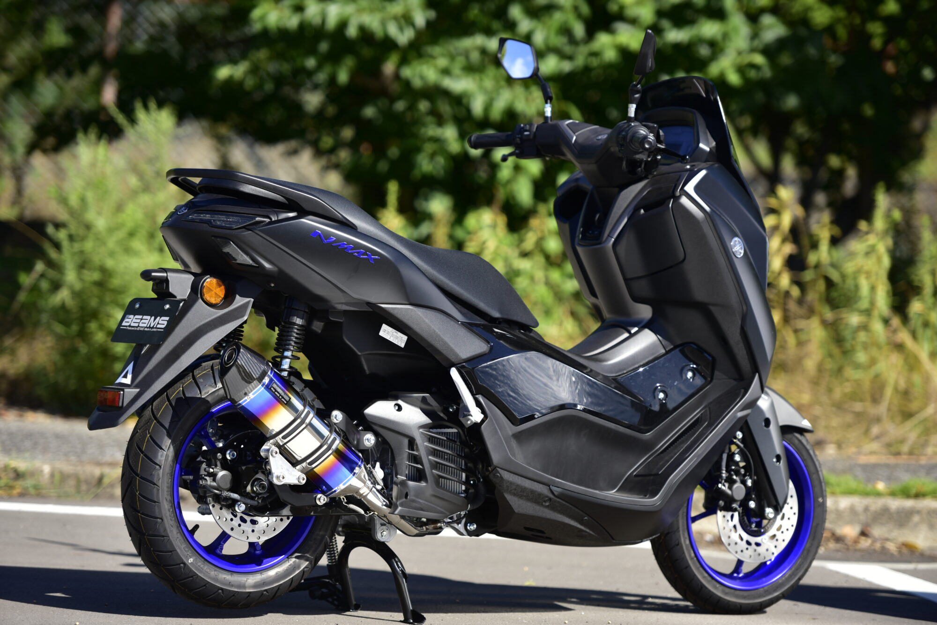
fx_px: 3905
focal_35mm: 150
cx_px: 468
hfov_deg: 13.7
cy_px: 312
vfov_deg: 9.2
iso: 100
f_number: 2.8
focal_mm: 150
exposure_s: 1/1250
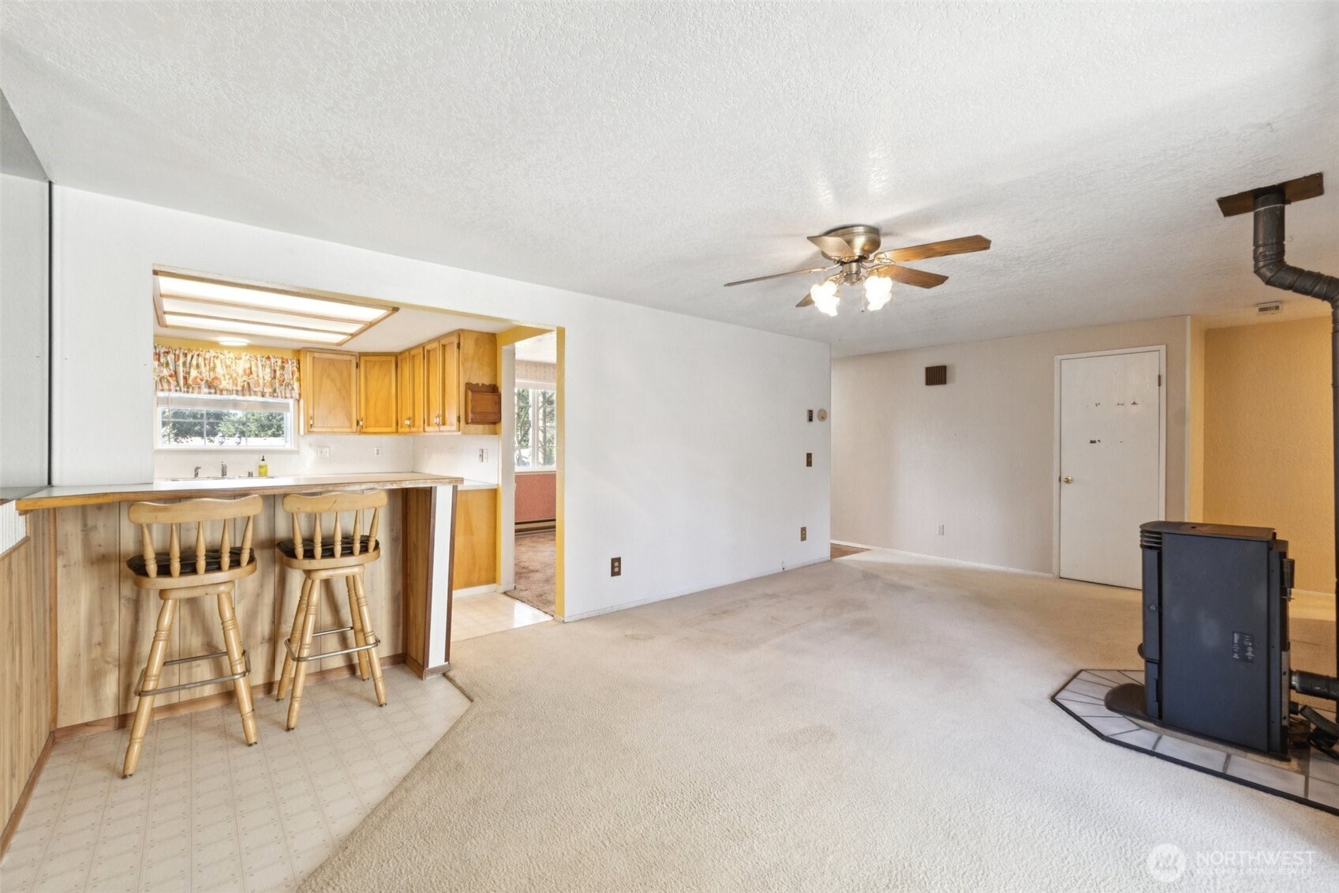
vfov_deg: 77.3
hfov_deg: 100.4
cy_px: 446
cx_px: 670
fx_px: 558
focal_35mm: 15
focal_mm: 10
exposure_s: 1/6
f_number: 9
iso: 250
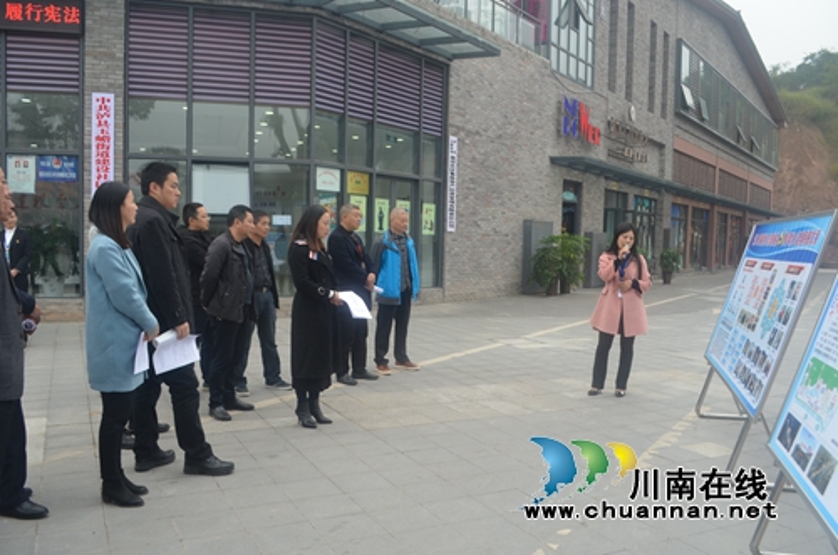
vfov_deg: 43.4
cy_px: 278
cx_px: 419
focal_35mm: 30
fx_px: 697
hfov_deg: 62.0
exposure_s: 1/160
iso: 200
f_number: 6.3
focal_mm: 20
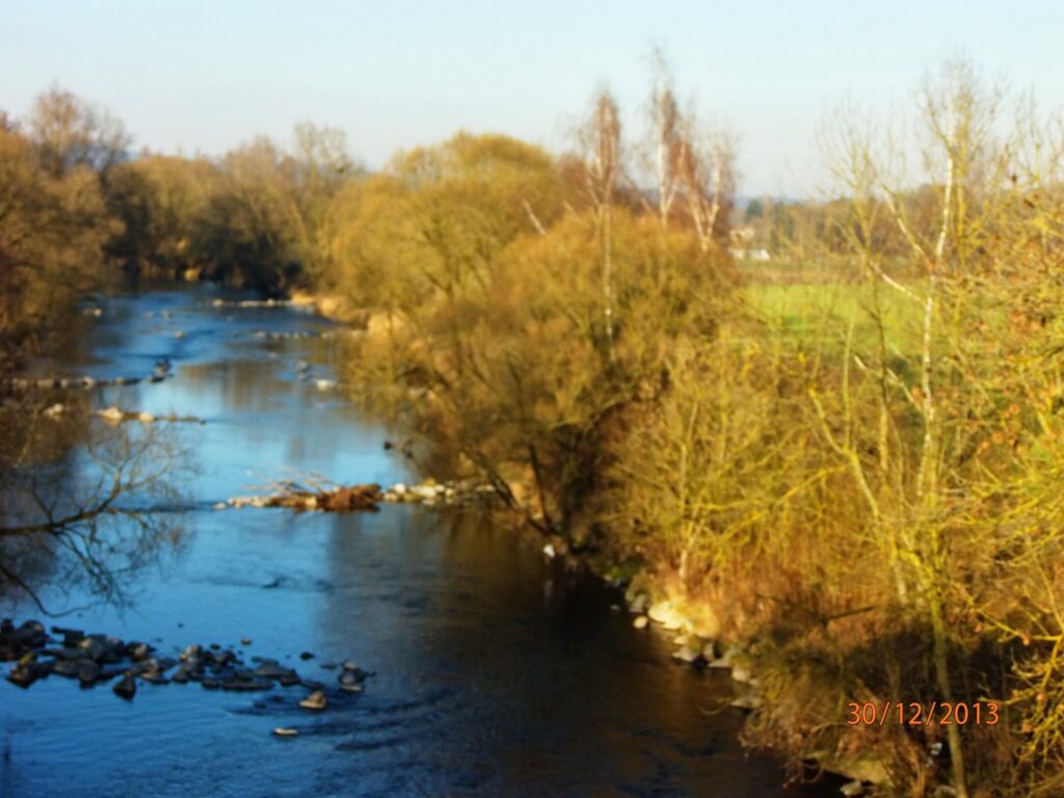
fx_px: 2244
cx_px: 532
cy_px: 399
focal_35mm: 73
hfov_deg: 26.7
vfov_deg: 20.2
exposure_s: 1/400
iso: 100
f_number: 4.2
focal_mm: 13
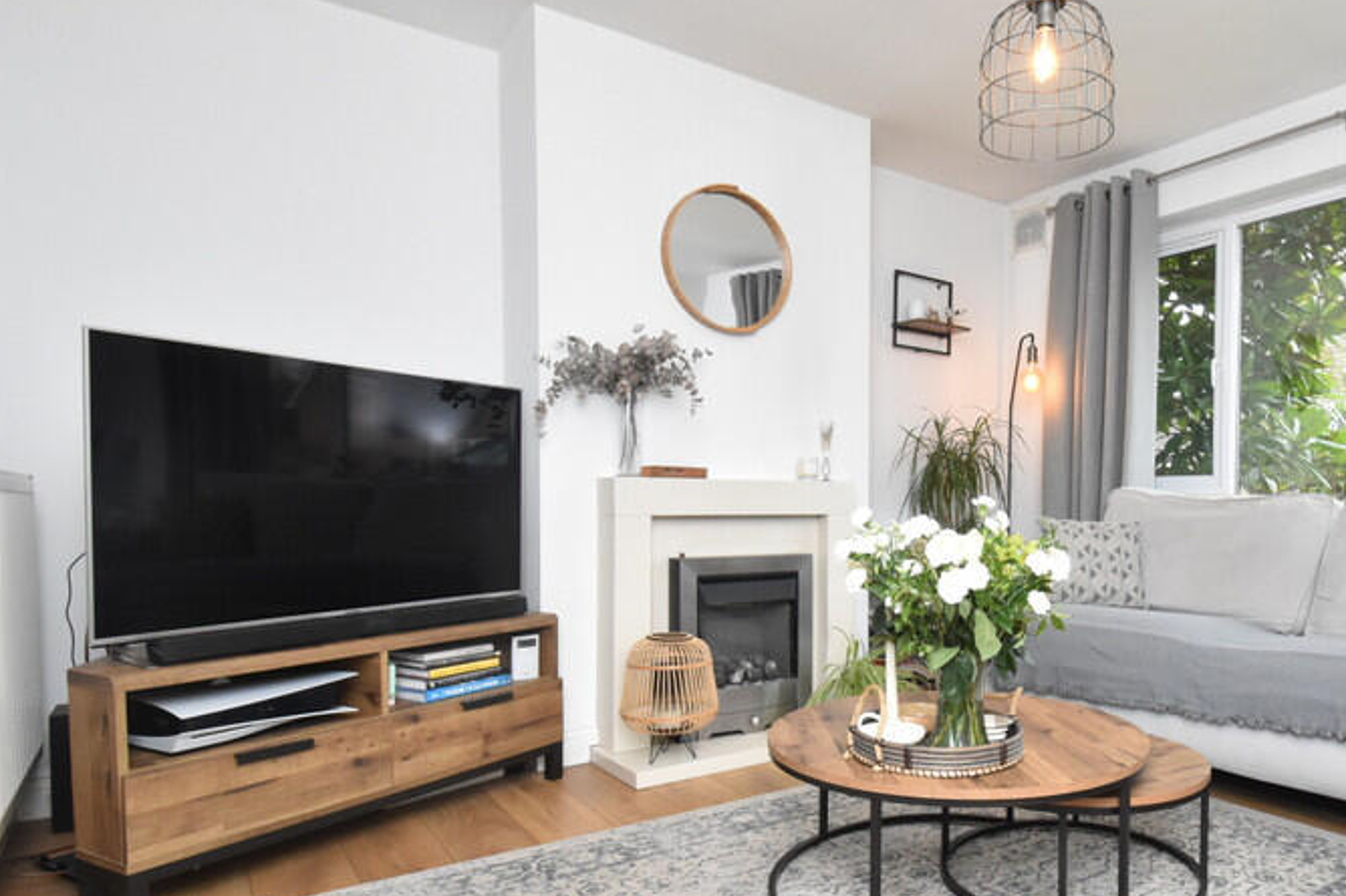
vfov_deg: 55.0
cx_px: 927
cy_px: 484
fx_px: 860
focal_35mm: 23
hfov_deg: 73.1
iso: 1600
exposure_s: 1/60
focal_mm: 10
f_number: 9
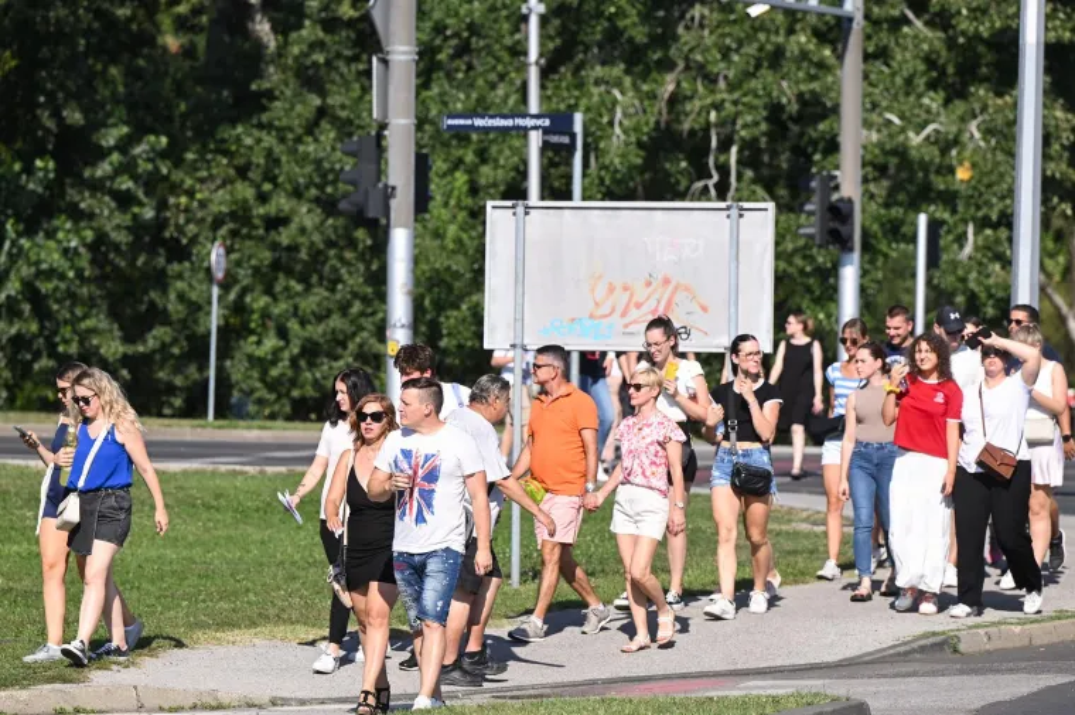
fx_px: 5966
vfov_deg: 6.9
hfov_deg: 10.3
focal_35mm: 200
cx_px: 538
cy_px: 358
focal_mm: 200
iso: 200
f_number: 5
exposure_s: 1/2000
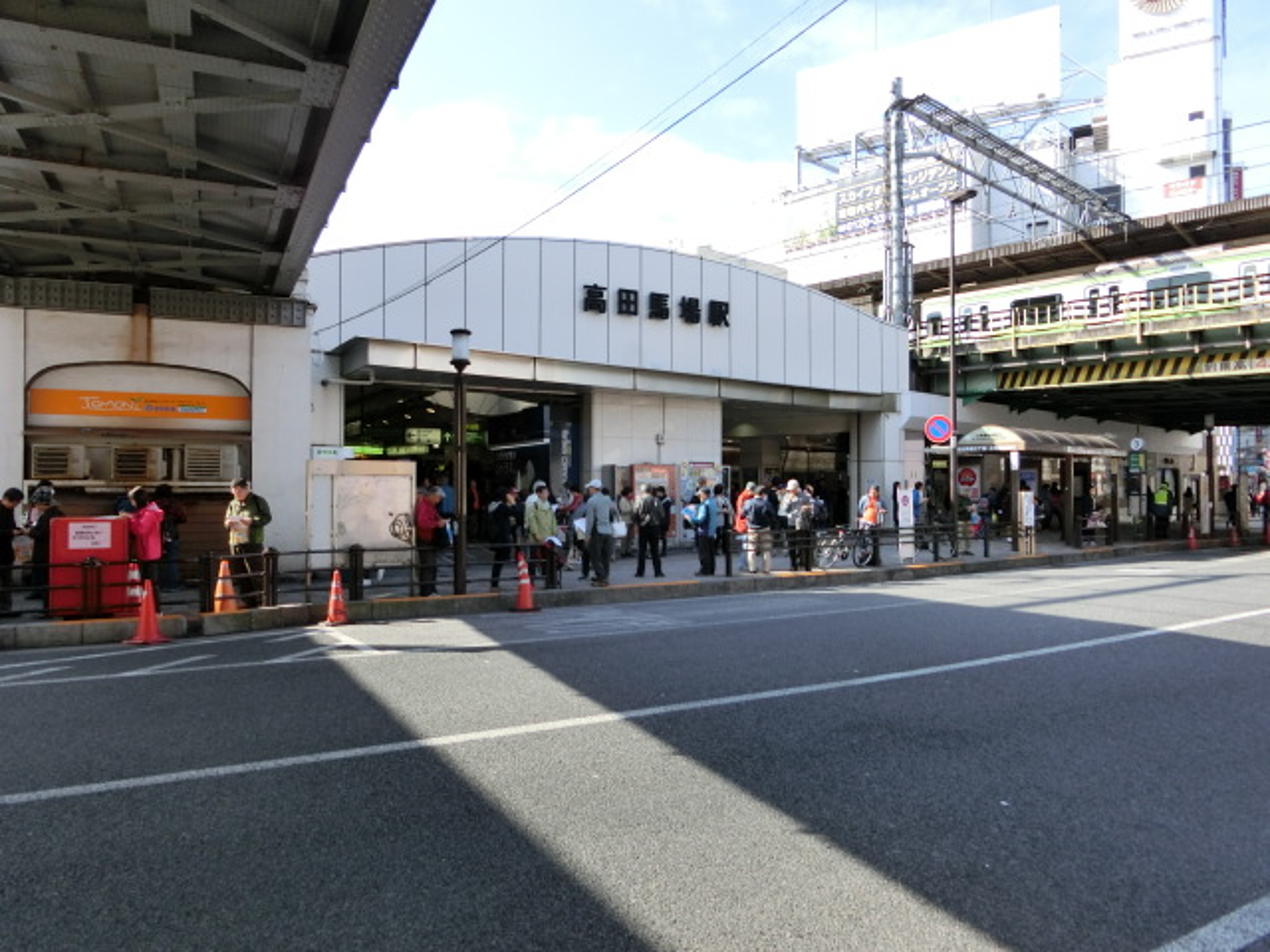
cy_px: 476
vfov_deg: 54.9
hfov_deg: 69.4
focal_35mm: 25
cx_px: 635
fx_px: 917
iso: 80
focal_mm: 4.5
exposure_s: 1/320
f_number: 3.5
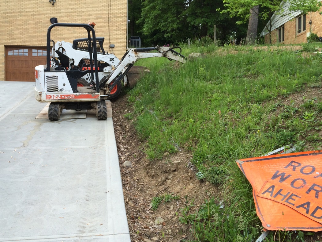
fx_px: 353
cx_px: 121
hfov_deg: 48.5
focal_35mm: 38
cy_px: 118
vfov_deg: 37.7
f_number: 2.2
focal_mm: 4.12
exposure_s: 1/313
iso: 32
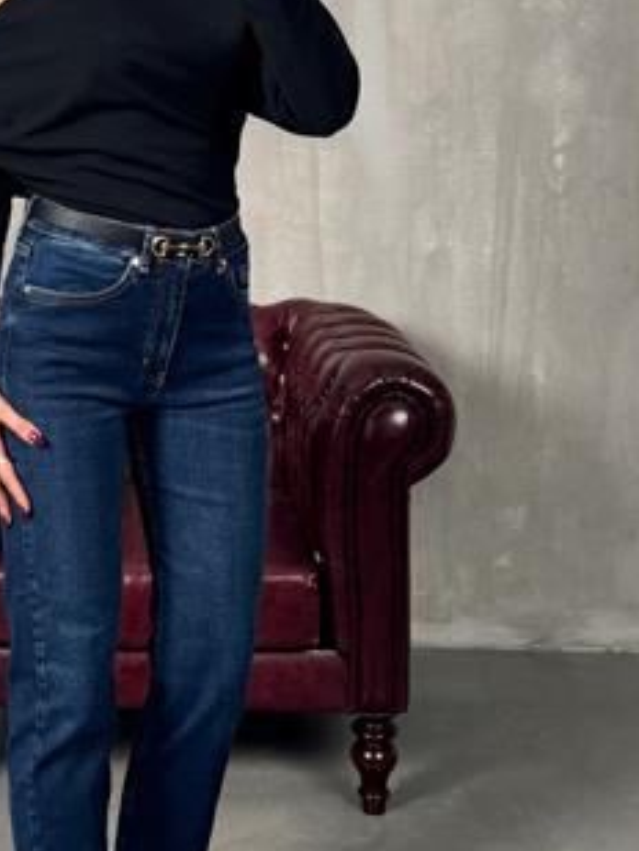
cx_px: 189
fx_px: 1796
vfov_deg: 26.3
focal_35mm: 73
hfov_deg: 20.1
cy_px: 215
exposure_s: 1/121
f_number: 1.78
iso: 125
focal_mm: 6.76
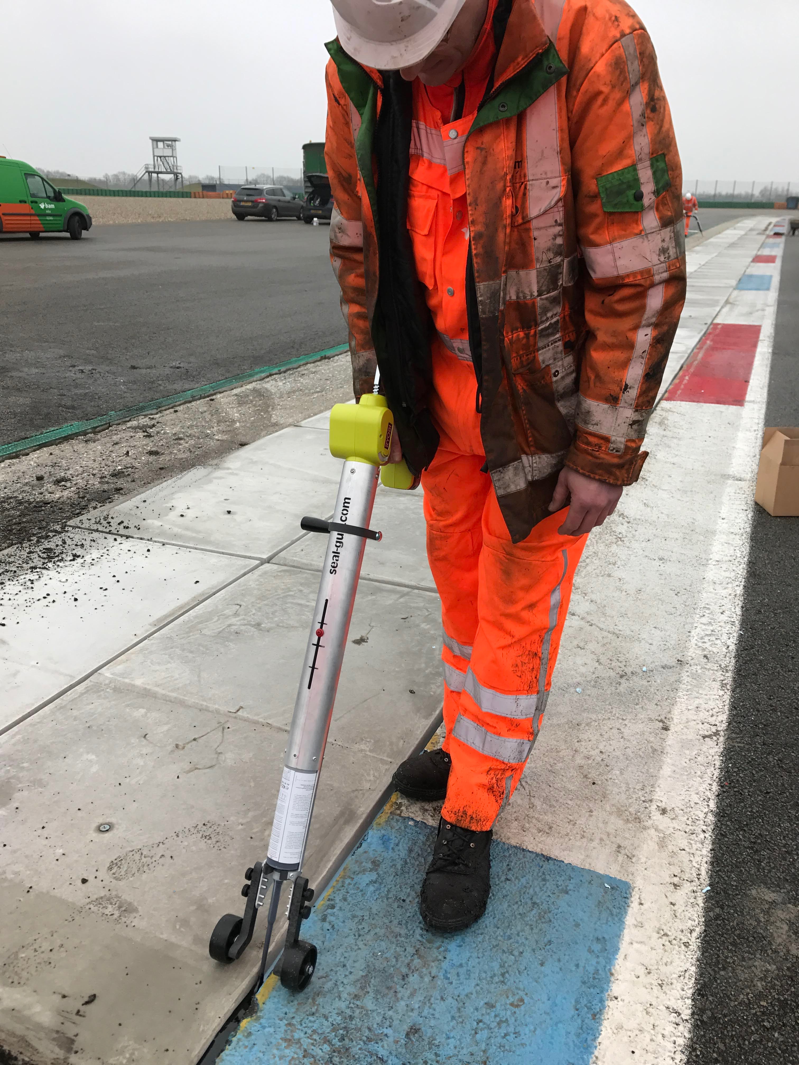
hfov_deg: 49.7
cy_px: 532
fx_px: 862
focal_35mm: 28
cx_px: 400
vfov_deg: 63.4
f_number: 1.8
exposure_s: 1/145
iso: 20
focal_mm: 3.99
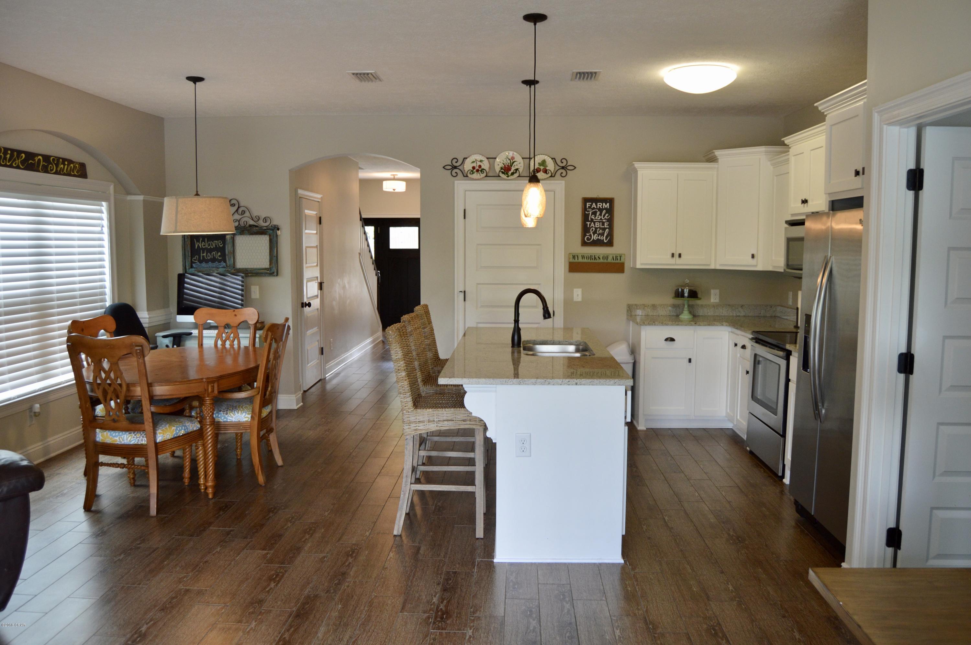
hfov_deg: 67.4
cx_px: 486
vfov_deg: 47.8
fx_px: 728
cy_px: 322
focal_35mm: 27
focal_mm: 18
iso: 400
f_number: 4.5
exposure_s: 1/80
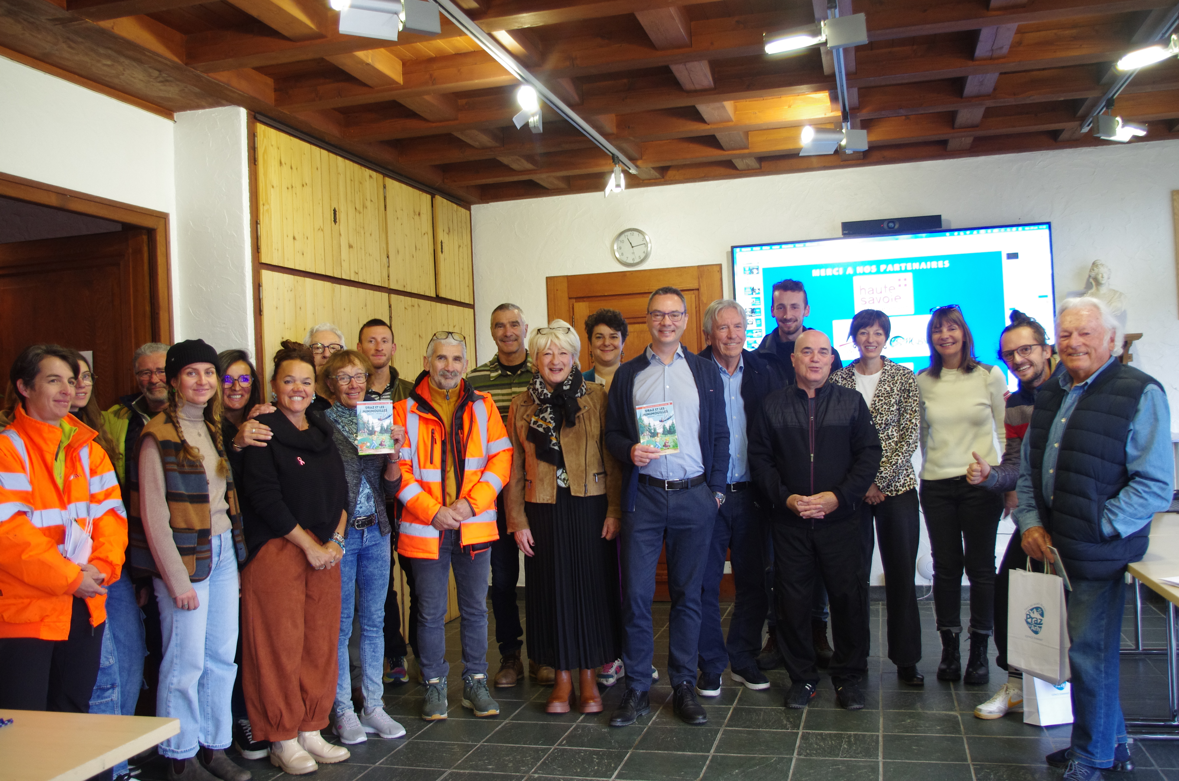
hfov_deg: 59.0
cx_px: 590
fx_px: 1042
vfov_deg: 41.1
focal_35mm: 32
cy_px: 390
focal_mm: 21.25
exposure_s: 1/50
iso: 800
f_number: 4
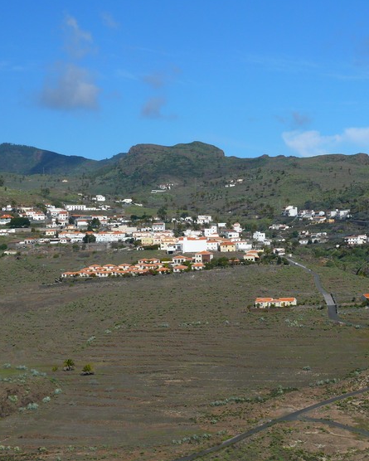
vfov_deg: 24.1
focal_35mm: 79
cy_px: 229
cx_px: 242
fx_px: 1078
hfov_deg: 19.4
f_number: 5.6
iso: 100
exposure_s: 1/250
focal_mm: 12.6
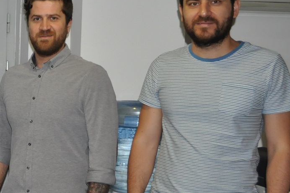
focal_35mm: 78
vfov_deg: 17.3
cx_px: -111
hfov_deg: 22.6
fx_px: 628
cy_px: 153
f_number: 4
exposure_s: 1/60
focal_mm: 18
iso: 800
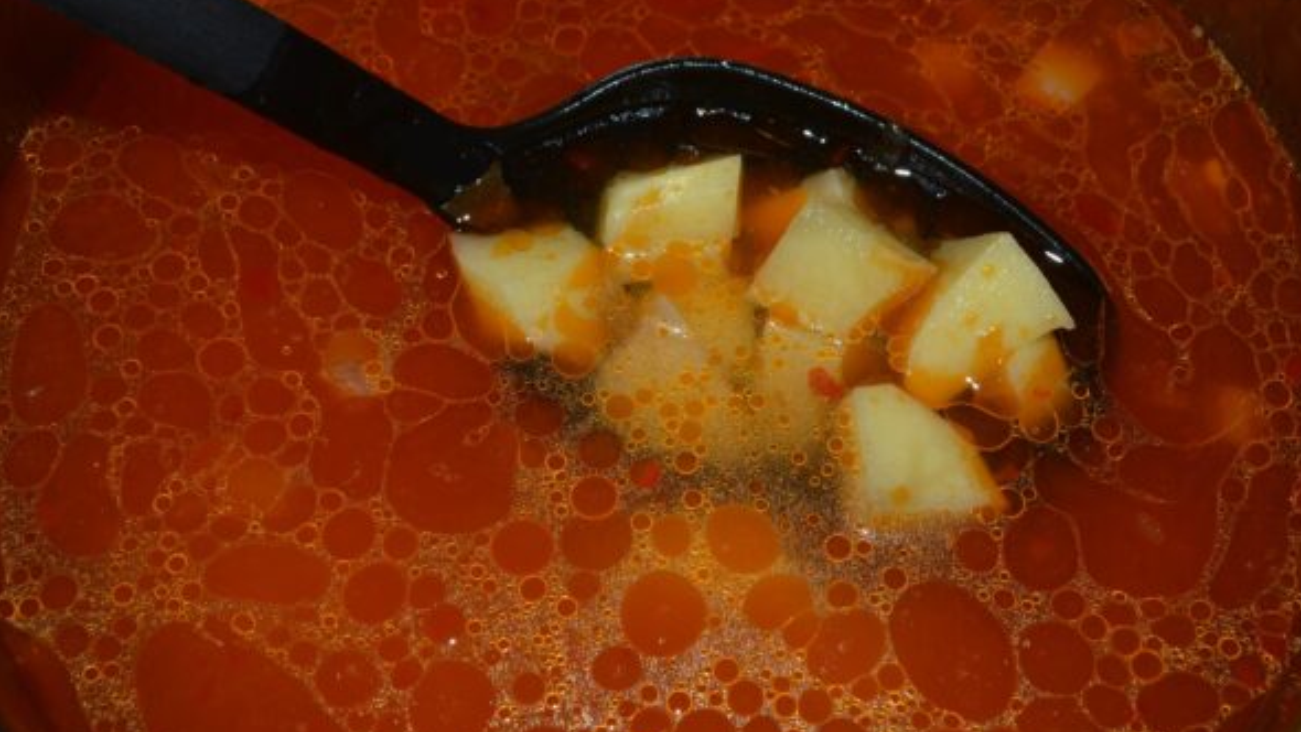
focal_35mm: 41
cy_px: 427
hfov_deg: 49.4
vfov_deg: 29.0
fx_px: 1415
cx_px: 662
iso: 100
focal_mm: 22
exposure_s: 1/60
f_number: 8
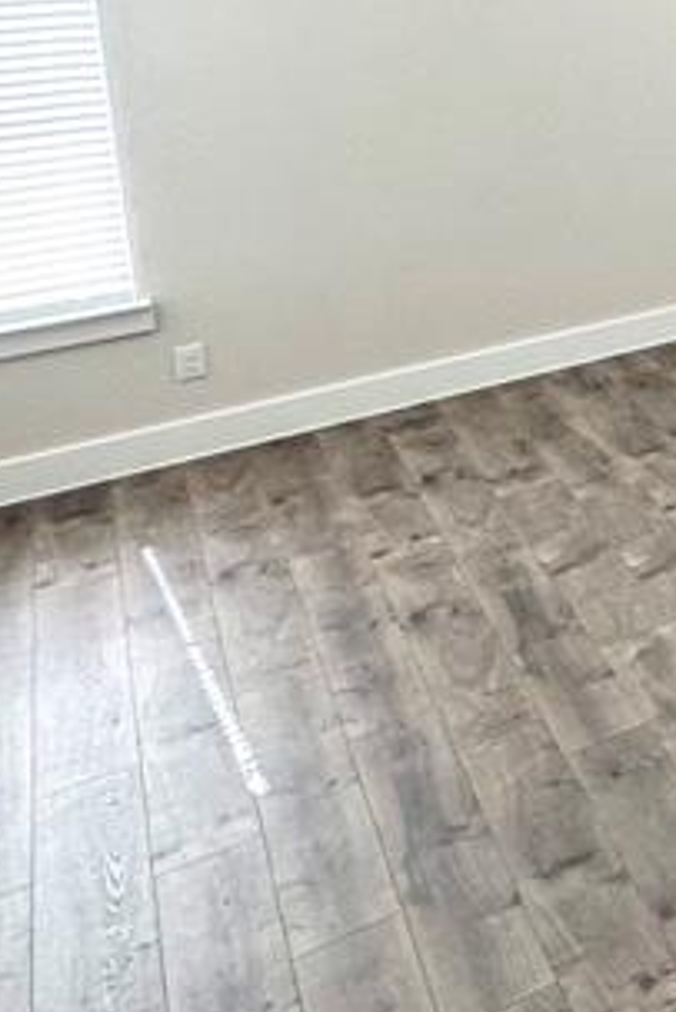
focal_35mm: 49
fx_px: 1378
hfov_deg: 17.6
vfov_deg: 36.7
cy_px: 27
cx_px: 1412
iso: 125
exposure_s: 1/99
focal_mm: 2.22
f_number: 2.2
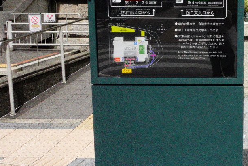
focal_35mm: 47
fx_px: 324
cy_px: 46
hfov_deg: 38.5
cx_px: 231
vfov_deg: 28.3
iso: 2500
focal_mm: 9.4
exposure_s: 1/1250
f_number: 8
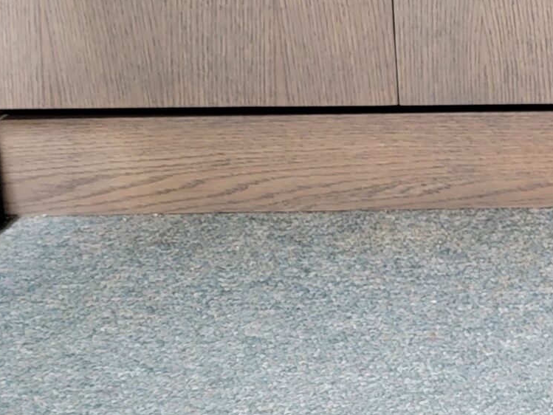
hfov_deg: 21.2
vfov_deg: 16.8
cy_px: -143
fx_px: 1310
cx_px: 758
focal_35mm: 82
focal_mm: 6.7
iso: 500
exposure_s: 1/40
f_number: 1.8
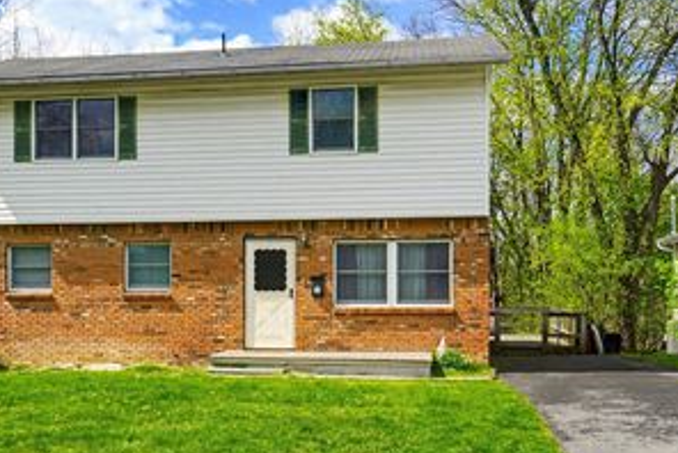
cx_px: 259
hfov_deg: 40.1
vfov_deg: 27.4
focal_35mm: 49
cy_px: 300
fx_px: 924
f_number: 10
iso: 100
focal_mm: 29
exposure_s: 1/160
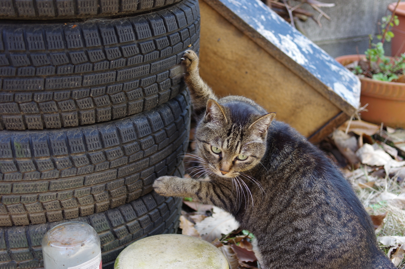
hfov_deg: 38.2
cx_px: 202
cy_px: 134
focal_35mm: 52
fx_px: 584
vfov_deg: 25.9
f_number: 2.8
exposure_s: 1/125
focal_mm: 35
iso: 100
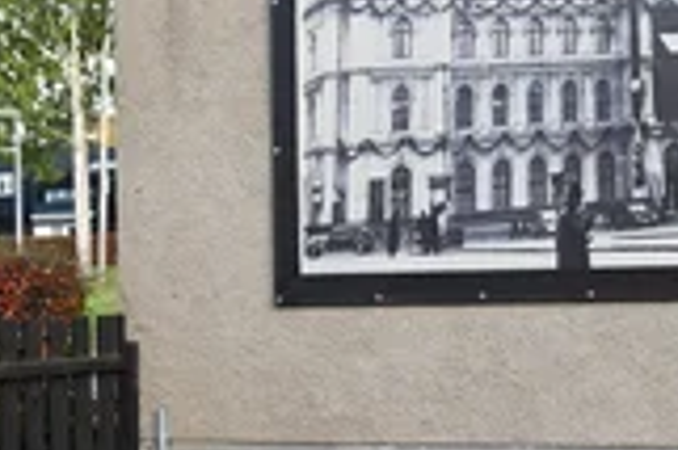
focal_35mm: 110
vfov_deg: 12.5
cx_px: 880
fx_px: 2062
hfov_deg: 17.5
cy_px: 275
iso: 100
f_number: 5
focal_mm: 34.5
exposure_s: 1/100
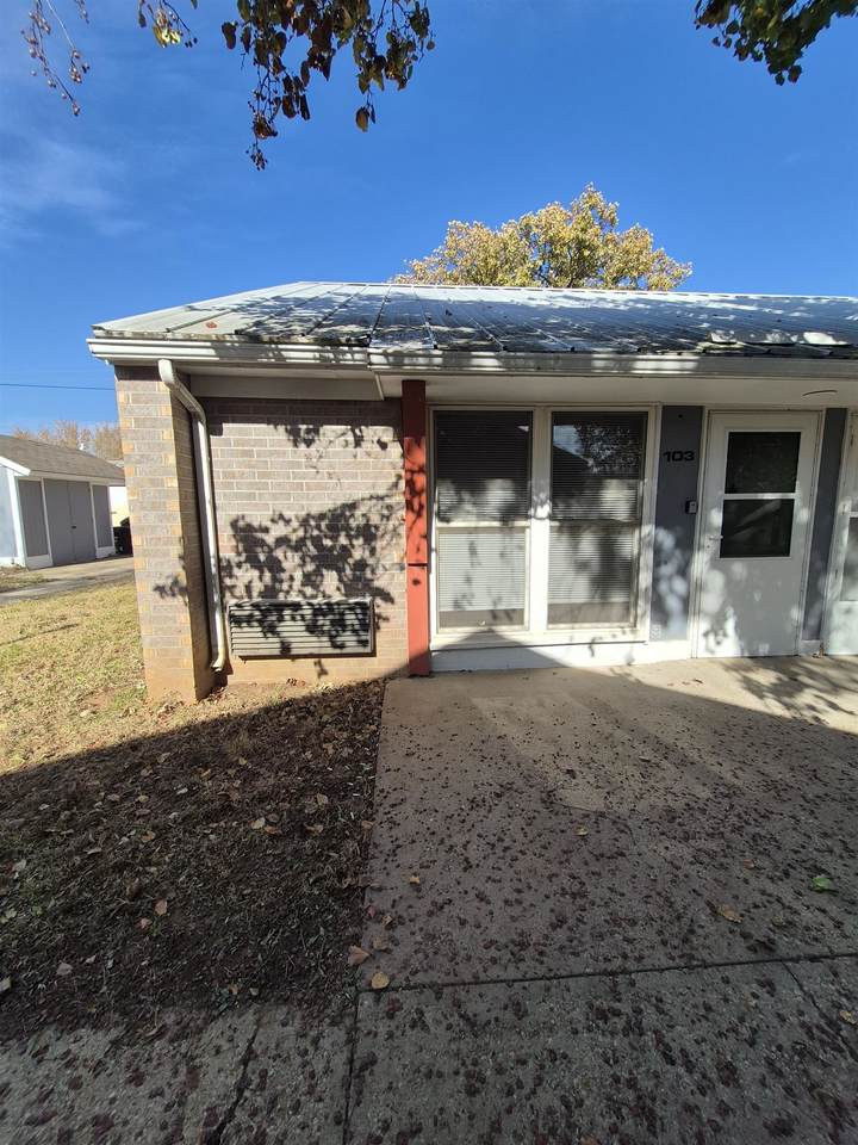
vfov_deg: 106.2
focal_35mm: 13
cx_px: 429
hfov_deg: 89.9
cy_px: 572
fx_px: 430
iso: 50
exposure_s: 1/1148
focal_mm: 1.74
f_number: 2.2
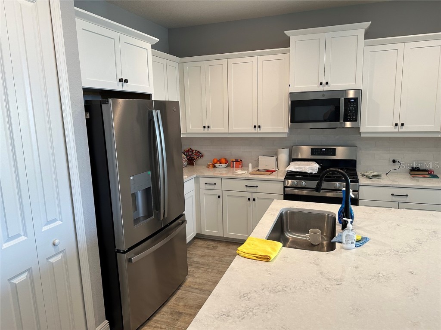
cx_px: 220
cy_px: 165
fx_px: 306
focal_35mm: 24
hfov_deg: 71.6
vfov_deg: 56.8
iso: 160
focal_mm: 6.86
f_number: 1.78
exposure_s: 1/120
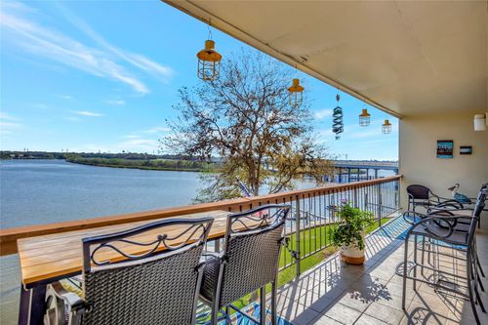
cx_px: 244
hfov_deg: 95.0
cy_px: 162
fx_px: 224
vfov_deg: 72.0
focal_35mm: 16
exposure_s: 1/3200
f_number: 5.6
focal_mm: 11
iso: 100
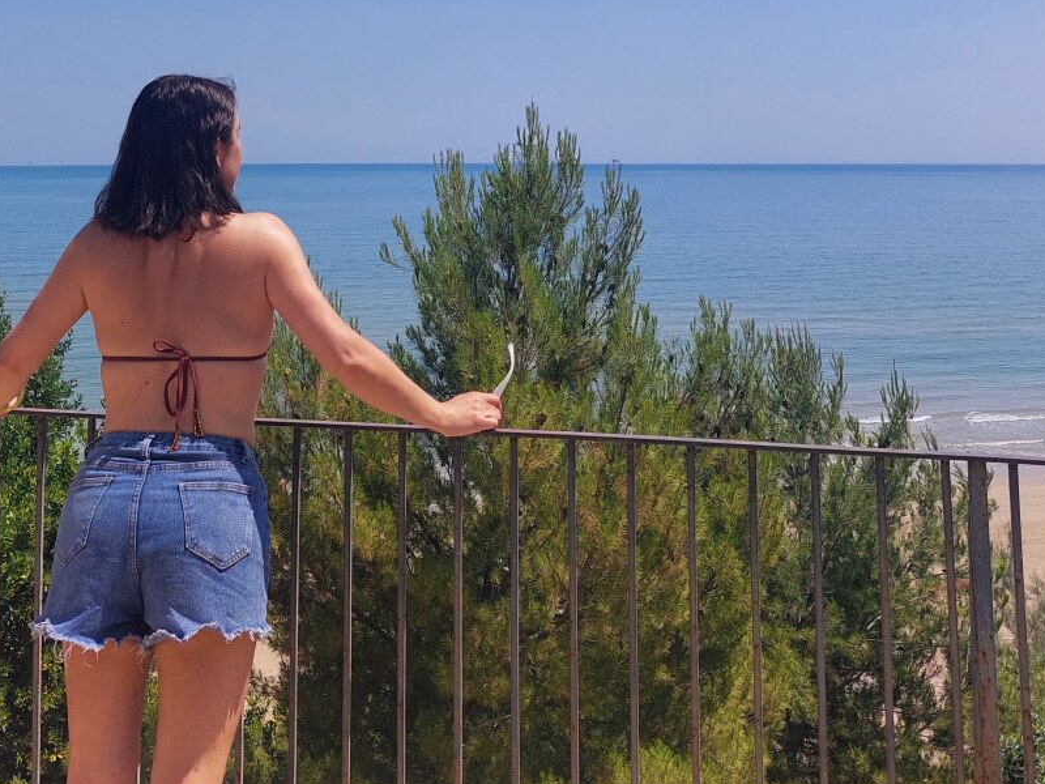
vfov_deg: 30.6
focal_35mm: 45
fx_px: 1358
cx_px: 370
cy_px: 59
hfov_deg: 41.7
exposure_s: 1/1872
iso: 25
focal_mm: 5.23
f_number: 1.8
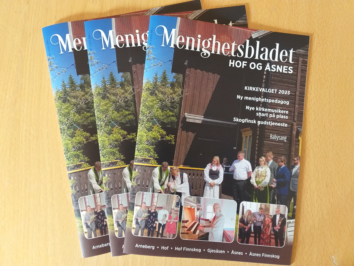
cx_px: 177
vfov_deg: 53.1
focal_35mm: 26
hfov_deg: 67.3
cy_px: 133
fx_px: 266
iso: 200
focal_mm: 3.93
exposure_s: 1/33
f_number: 1.7
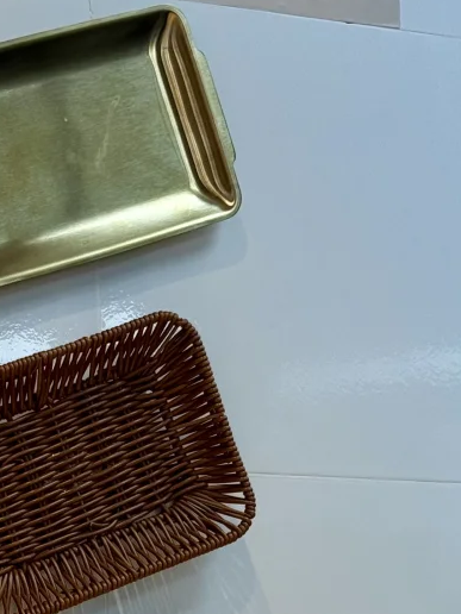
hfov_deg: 11.0
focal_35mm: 134
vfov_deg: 14.5
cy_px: 613
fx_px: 2379
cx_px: 60
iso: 50
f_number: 1.78
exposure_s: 1/210
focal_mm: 6.76
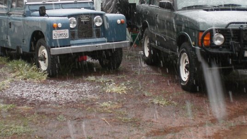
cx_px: 105
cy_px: 23
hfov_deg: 28.9
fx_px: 478
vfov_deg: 16.4
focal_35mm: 73
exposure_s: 1/60
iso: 100
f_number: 3.1
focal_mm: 6.3
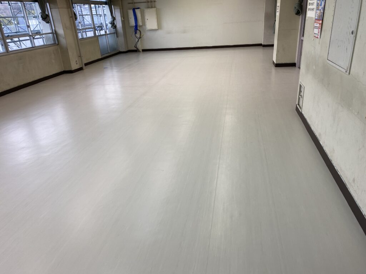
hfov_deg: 67.3
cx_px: 183
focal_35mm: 26
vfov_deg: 53.1
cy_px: 137
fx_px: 275
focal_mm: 4.25
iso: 40
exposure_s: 1/100
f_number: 1.8
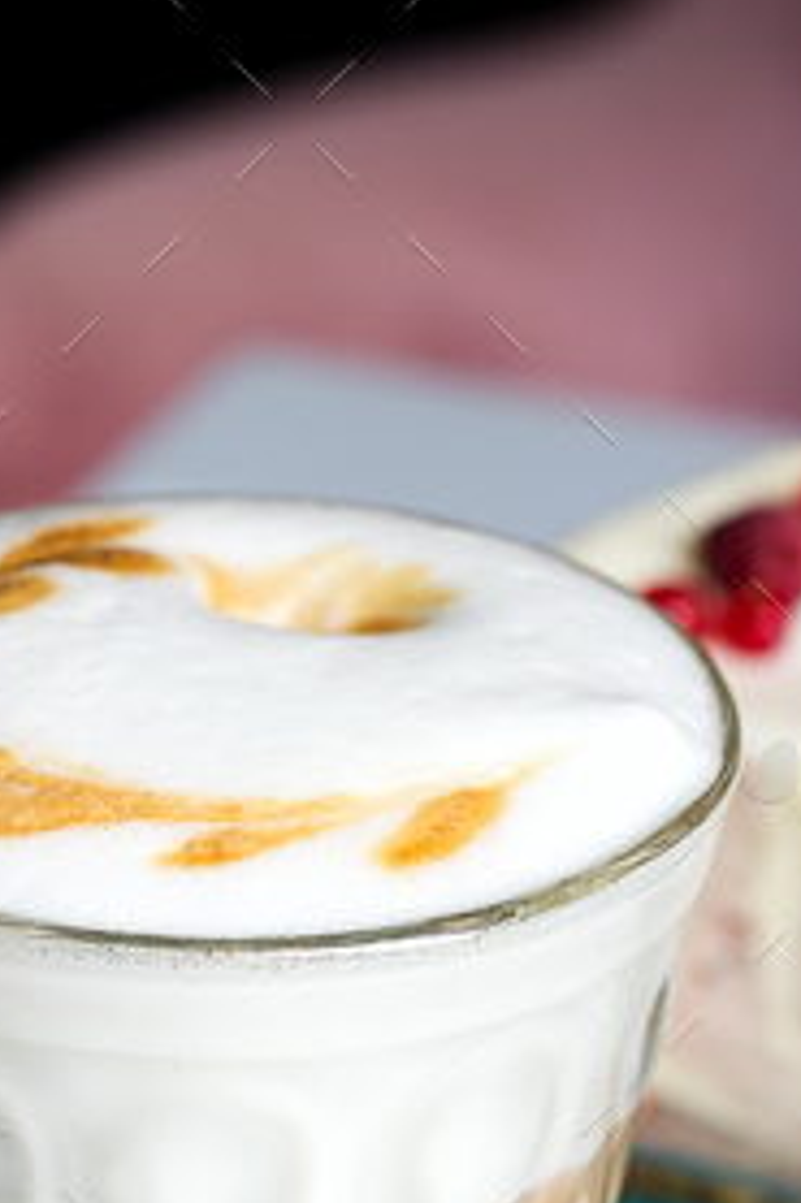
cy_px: 736
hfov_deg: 8.6
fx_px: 5313
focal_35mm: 159
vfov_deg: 12.9
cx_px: 273
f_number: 5.6
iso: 250
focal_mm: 50
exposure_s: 1/125
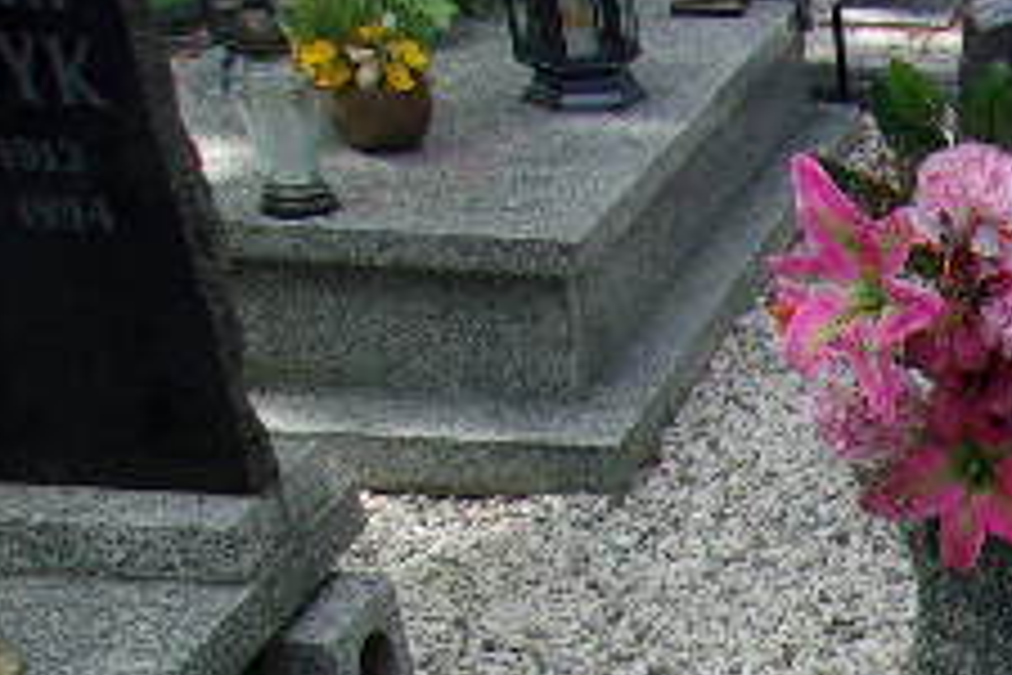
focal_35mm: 80
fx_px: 2249
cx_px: 1394
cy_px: 1035
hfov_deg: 22.2
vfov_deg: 15.6
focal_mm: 4.9
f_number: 10.4
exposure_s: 1/38
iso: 80
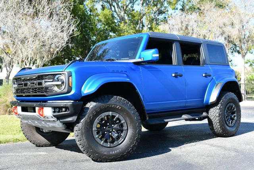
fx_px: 339
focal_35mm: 48
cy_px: 85
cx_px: 127
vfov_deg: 28.1
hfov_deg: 41.1
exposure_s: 1/250
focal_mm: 24
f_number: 5.6
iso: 200
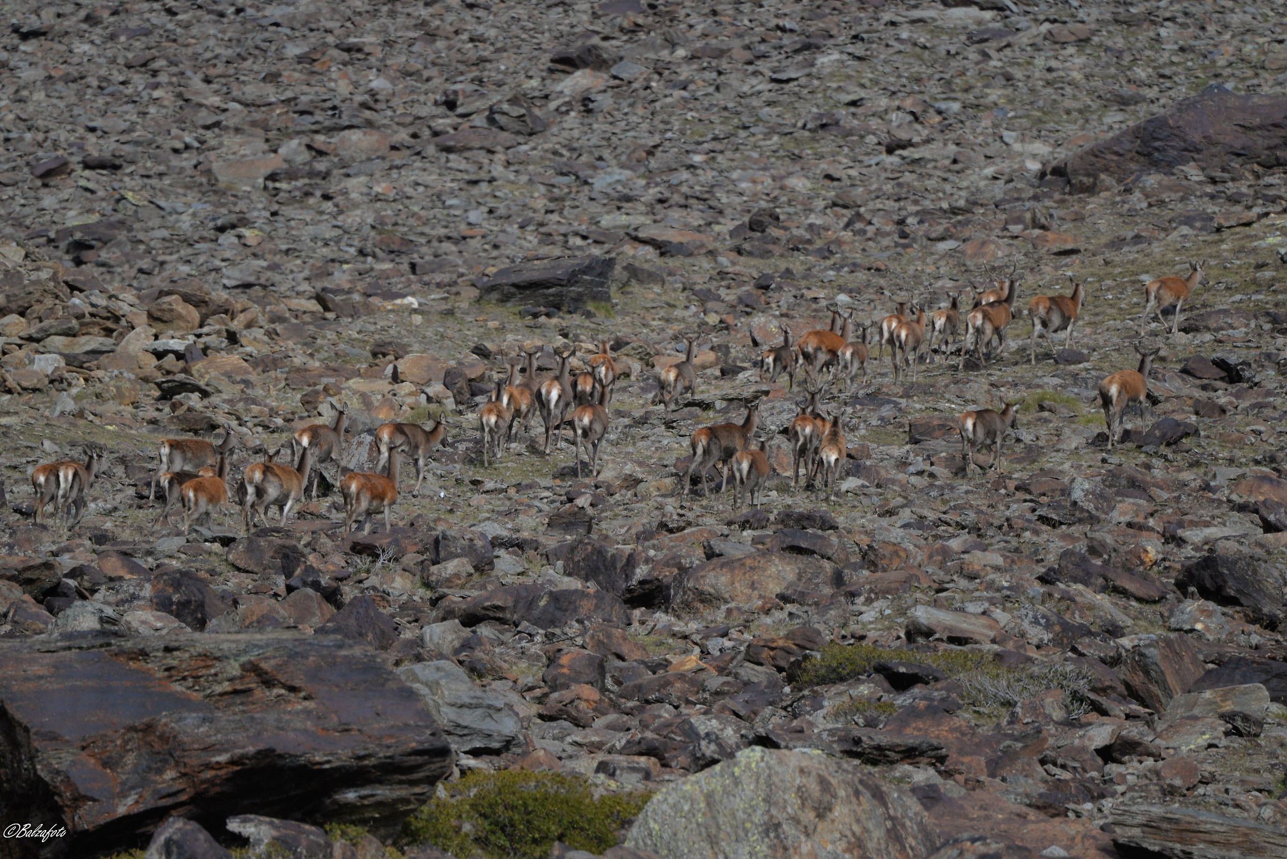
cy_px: 430
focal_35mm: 550
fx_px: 19669
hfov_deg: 3.7
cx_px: 644
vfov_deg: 2.5
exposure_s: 1/640
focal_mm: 550
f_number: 8
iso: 280
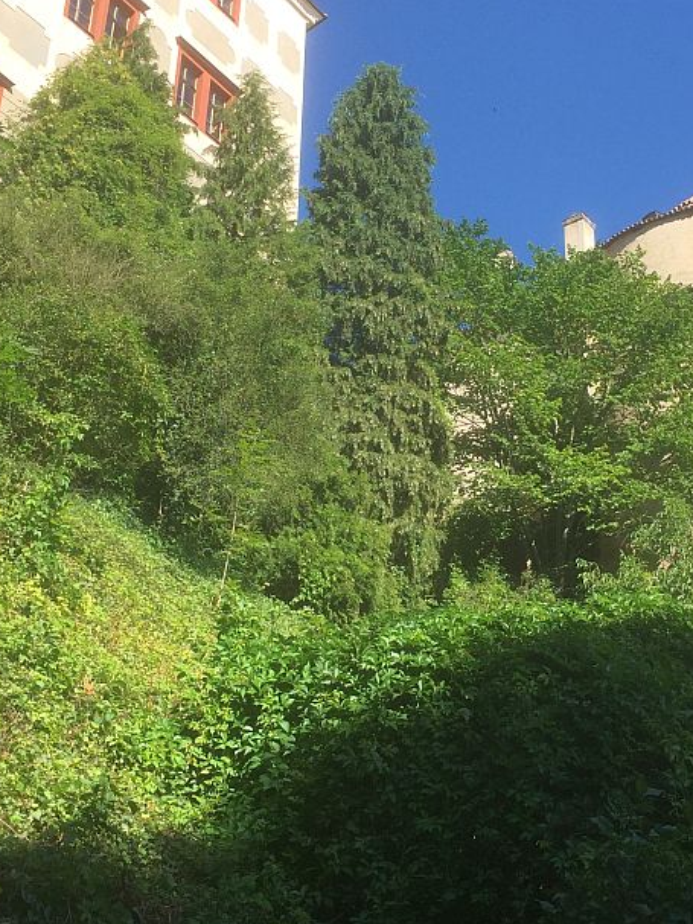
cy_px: 435
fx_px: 1362
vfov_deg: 37.5
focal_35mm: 51
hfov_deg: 28.4
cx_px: 440
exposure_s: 1/964
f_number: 2.2
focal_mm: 4.15
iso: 32
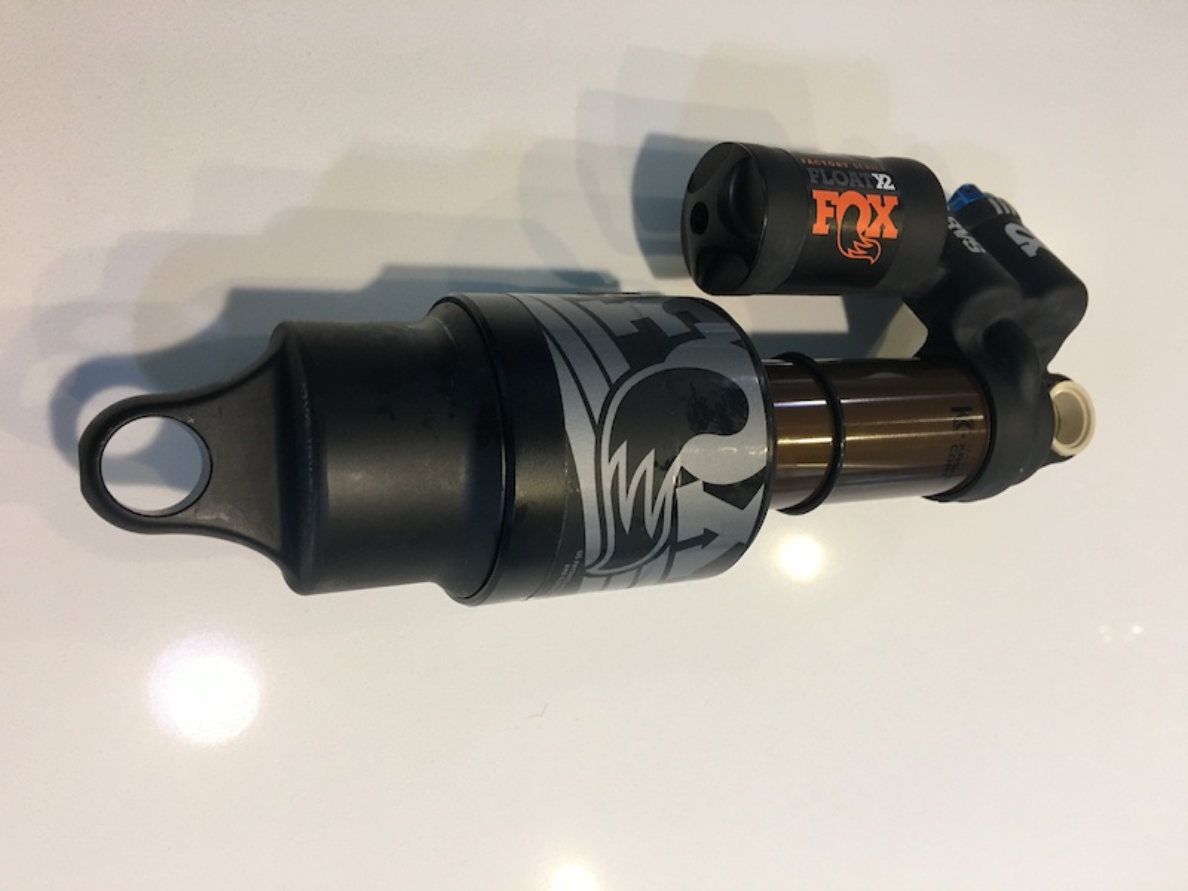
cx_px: 594
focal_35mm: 29
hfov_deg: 61.7
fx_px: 995
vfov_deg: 48.2
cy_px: 446
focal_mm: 4.15
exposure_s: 1/15
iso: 50
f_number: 2.2
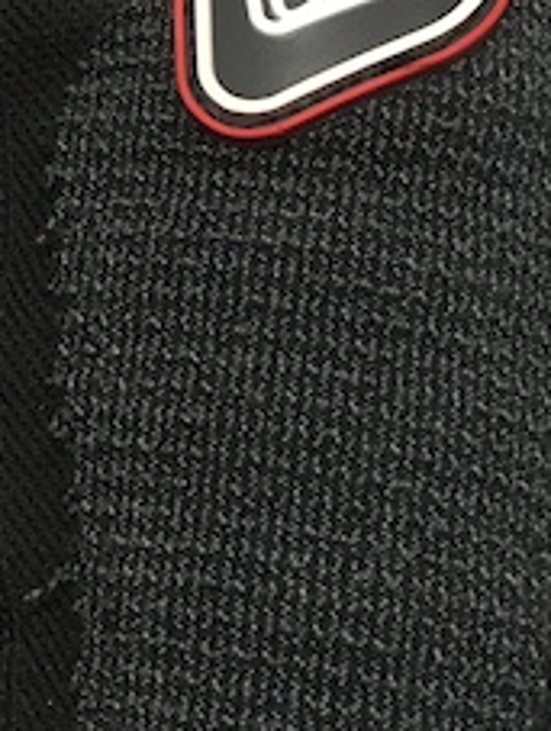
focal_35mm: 102
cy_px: 238
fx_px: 2159
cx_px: -151
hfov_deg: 14.0
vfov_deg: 19.2
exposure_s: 1/25
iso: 250
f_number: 2.2
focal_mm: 4.15
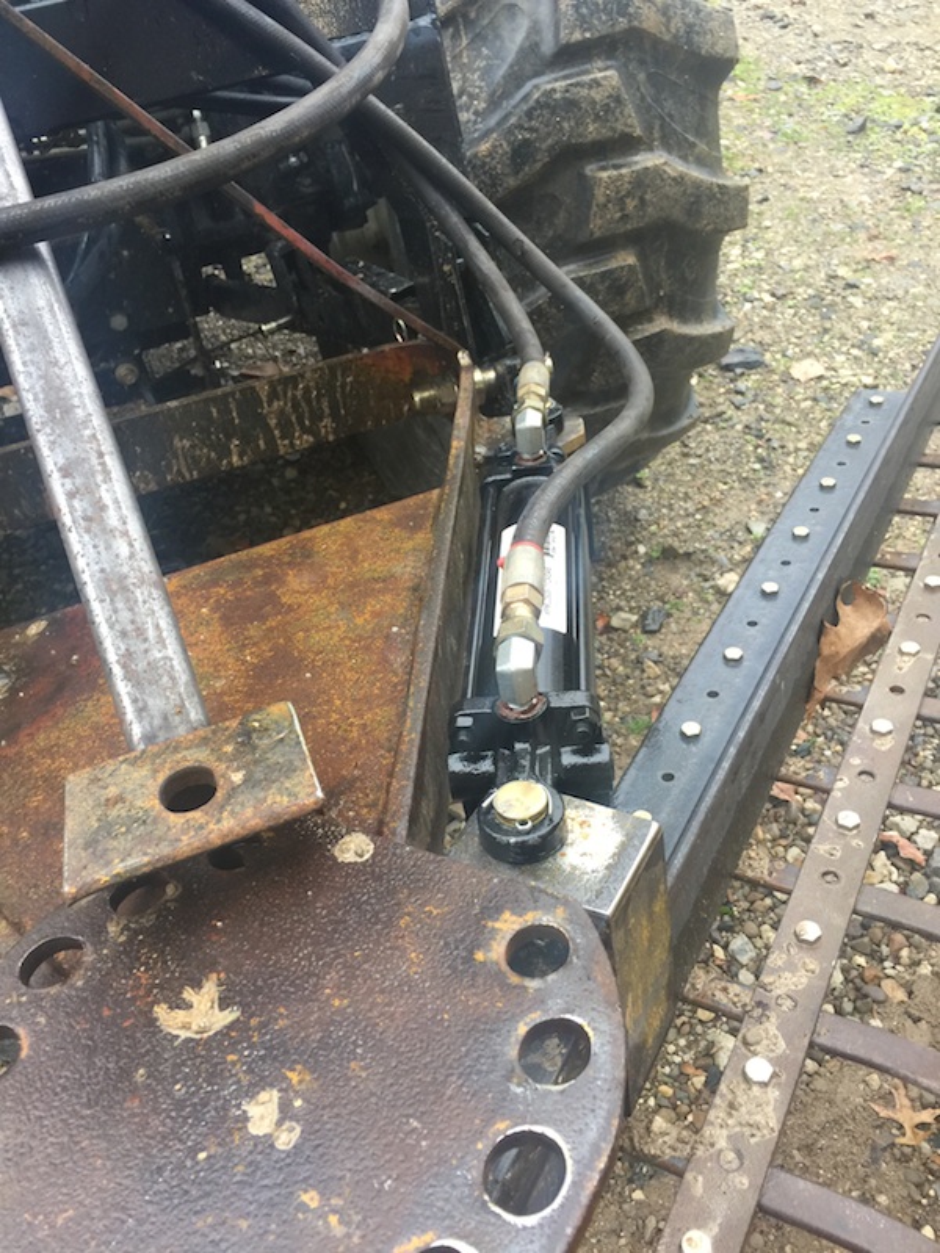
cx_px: 470
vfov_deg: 61.7
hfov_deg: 48.2
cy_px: 626
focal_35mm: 29
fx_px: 1050
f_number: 2.2
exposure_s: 1/15
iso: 32
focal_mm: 4.15
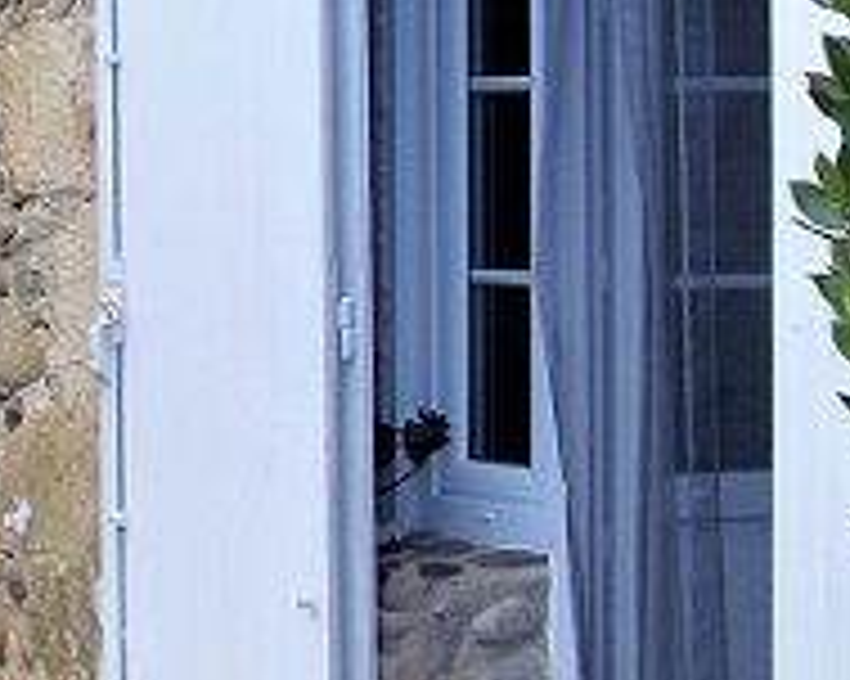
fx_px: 3269
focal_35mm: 130
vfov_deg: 11.6
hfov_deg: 14.5
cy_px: -191
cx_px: -63
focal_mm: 6
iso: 80
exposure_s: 1/180
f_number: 3.5
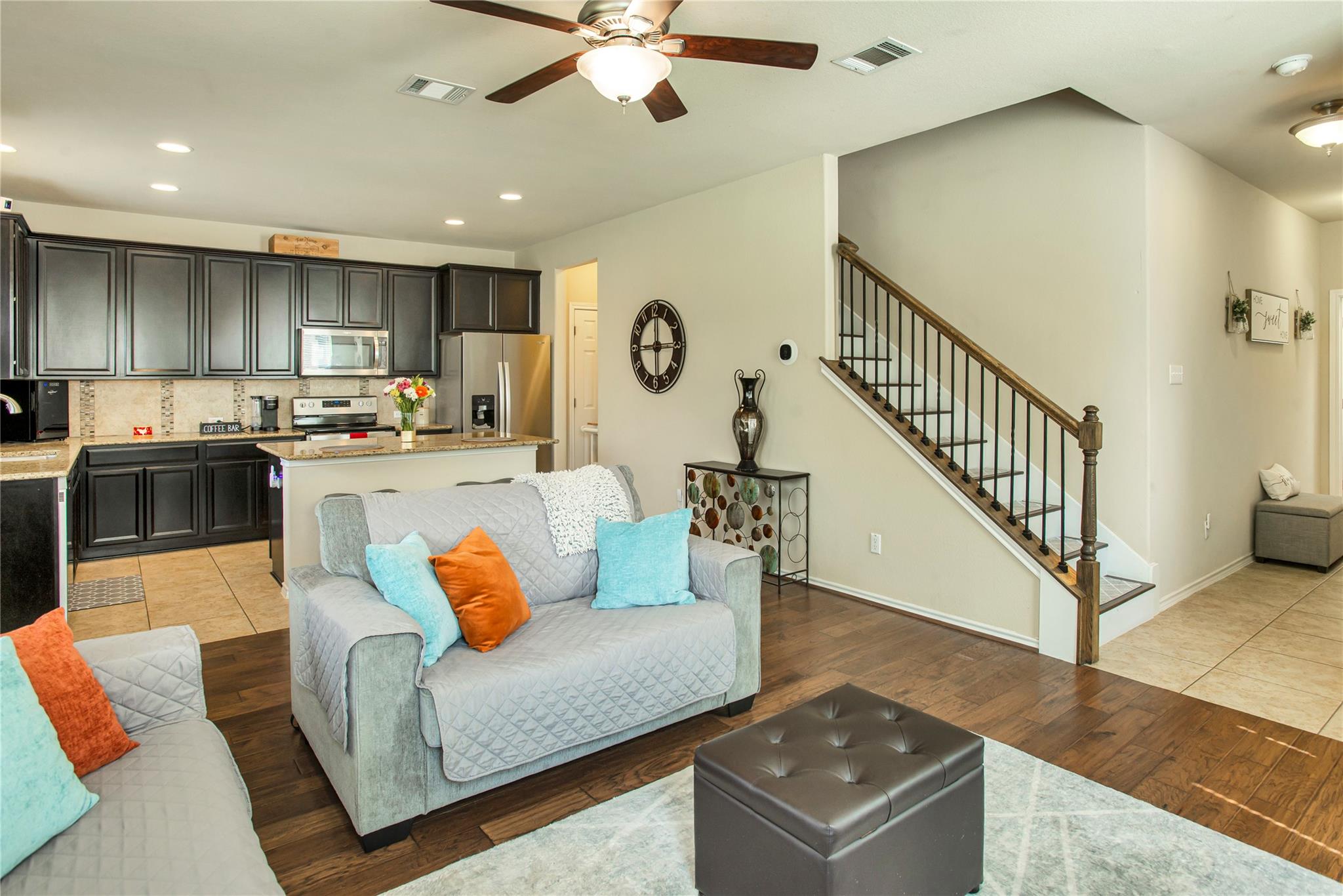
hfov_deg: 86.9
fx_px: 709
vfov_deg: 64.6
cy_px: 448
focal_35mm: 19
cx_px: 672
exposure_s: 1/20
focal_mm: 19
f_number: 7.1
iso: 280
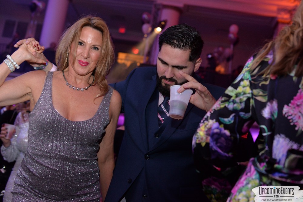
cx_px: 152
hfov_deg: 39.6
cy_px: 101
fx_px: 421
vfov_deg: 27.0
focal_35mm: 50
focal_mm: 50
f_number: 4.5
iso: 2000
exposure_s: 1/80
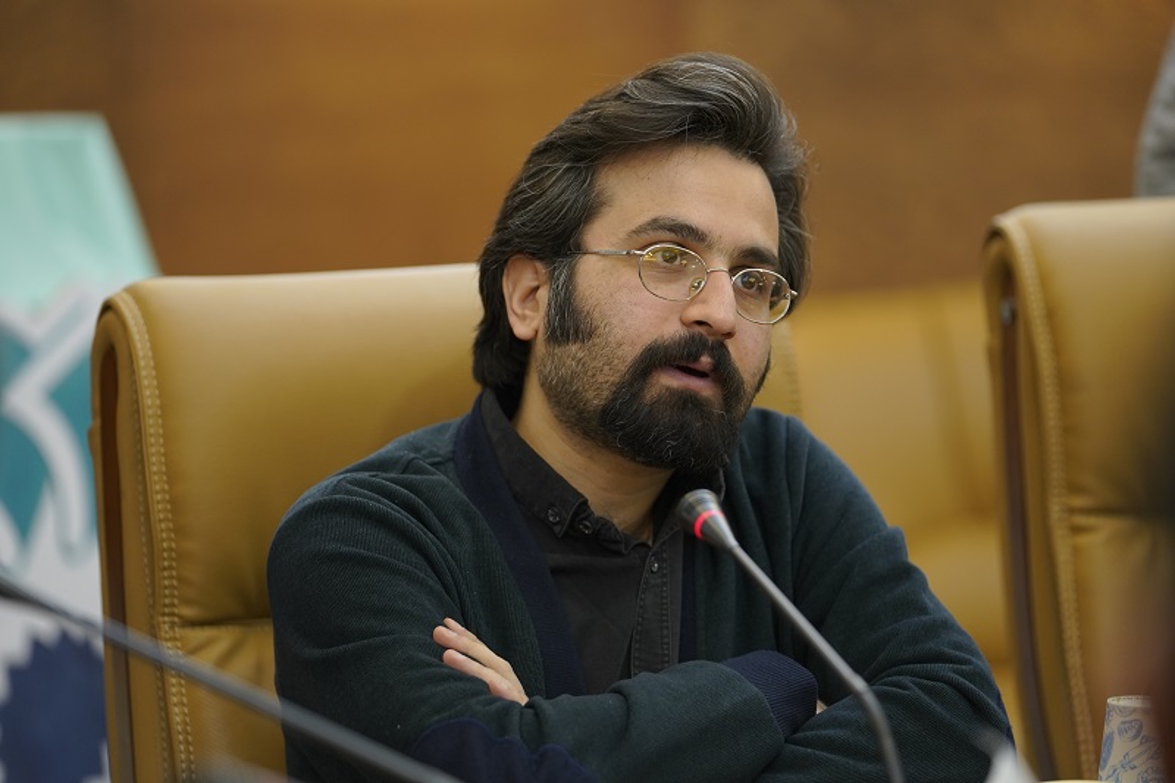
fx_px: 4797
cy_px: 392
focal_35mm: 147
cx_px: 588
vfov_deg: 9.3
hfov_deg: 14.0
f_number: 2.8
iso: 1250
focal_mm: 147
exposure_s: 1/100
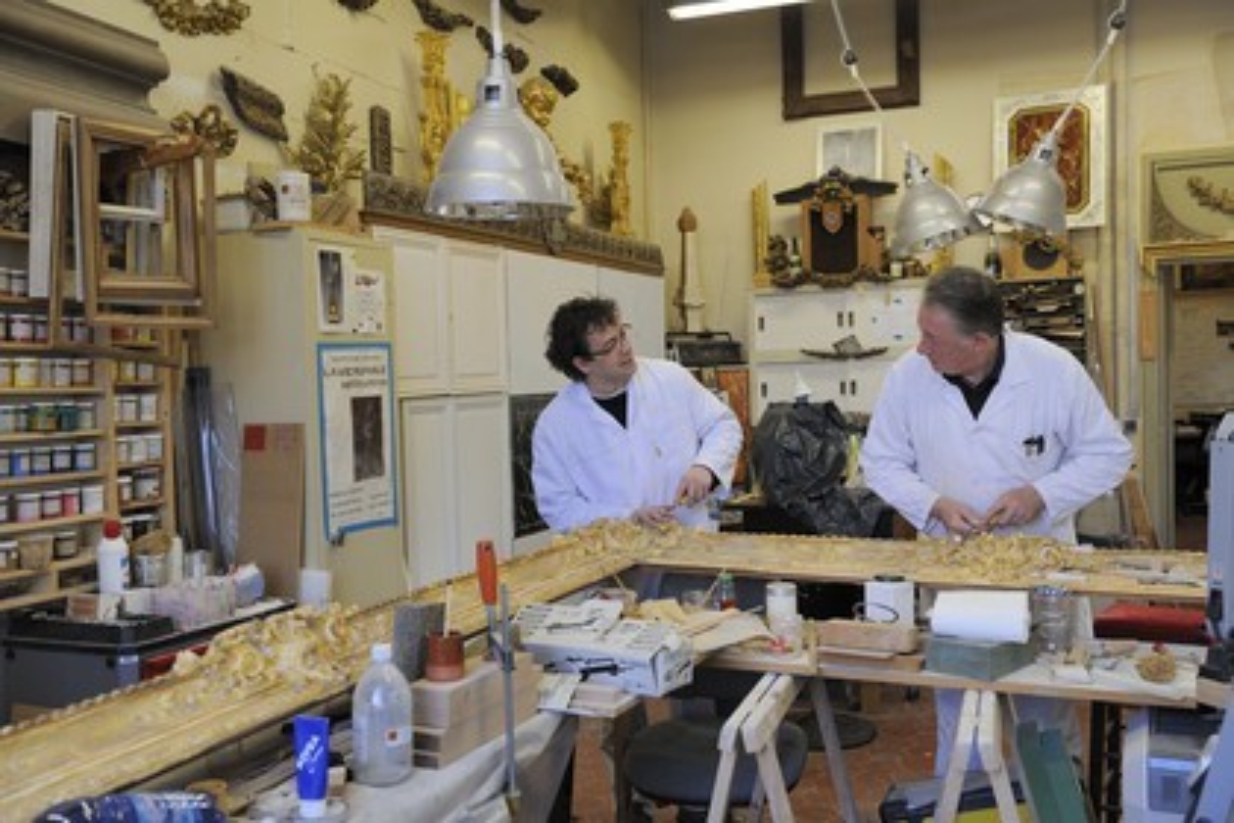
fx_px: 1200
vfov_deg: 37.9
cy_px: 412
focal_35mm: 35
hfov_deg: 54.4
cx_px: 617
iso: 400
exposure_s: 1/80
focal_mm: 35
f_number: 5
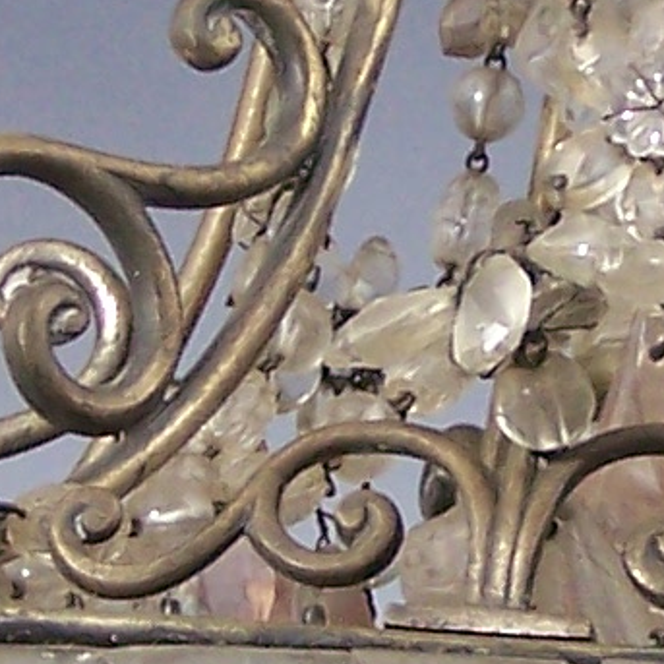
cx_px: 527
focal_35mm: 252
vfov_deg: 6.9
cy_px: 302
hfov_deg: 6.9
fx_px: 5469
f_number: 2.8
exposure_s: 1/30
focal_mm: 6.3
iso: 140
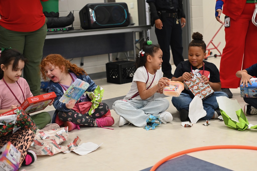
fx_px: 357
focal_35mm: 50
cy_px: 86
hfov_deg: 39.6
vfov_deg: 26.9
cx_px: 128
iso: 1600
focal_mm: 50
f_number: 2.8
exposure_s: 1/250
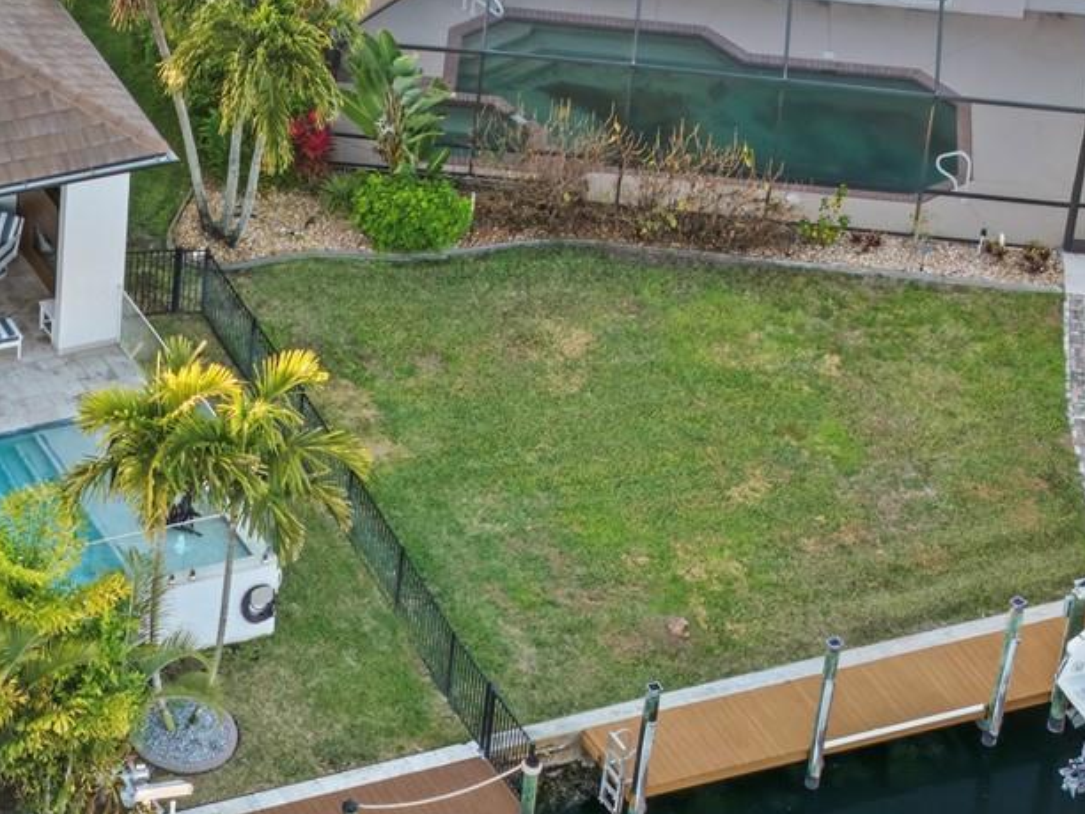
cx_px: -259
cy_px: 716
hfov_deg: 10.6
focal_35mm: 183
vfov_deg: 8.1
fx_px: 5736
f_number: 2.8
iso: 170
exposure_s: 1/60
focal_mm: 19.4
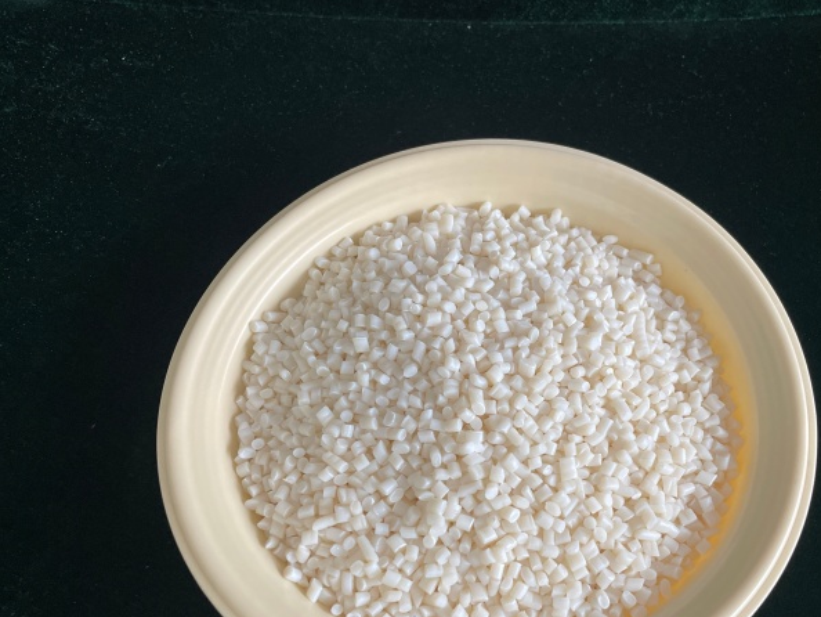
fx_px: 830
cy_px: 412
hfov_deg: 52.1
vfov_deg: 40.2
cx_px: 507
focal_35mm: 35
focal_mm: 4.2
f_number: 1.6
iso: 125
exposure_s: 1/121
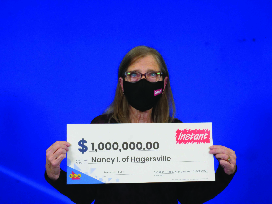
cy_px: 102
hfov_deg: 36.8
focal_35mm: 52
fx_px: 409
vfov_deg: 28.0
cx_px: 136
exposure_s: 1/20
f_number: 22
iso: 3200
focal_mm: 26
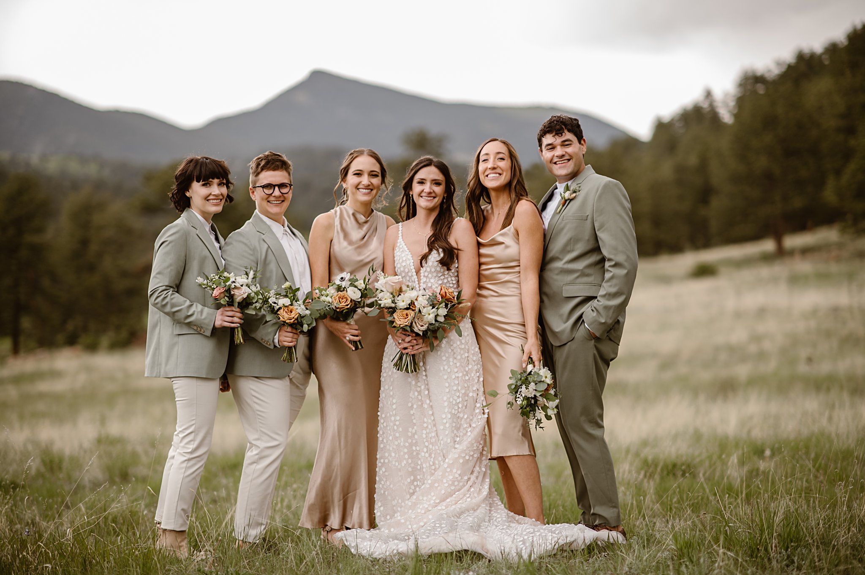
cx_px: 432
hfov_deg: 23.9
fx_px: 2041
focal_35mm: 85
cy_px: 288
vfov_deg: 16.1
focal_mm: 85
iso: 200
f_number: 1.8
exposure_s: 1/1000
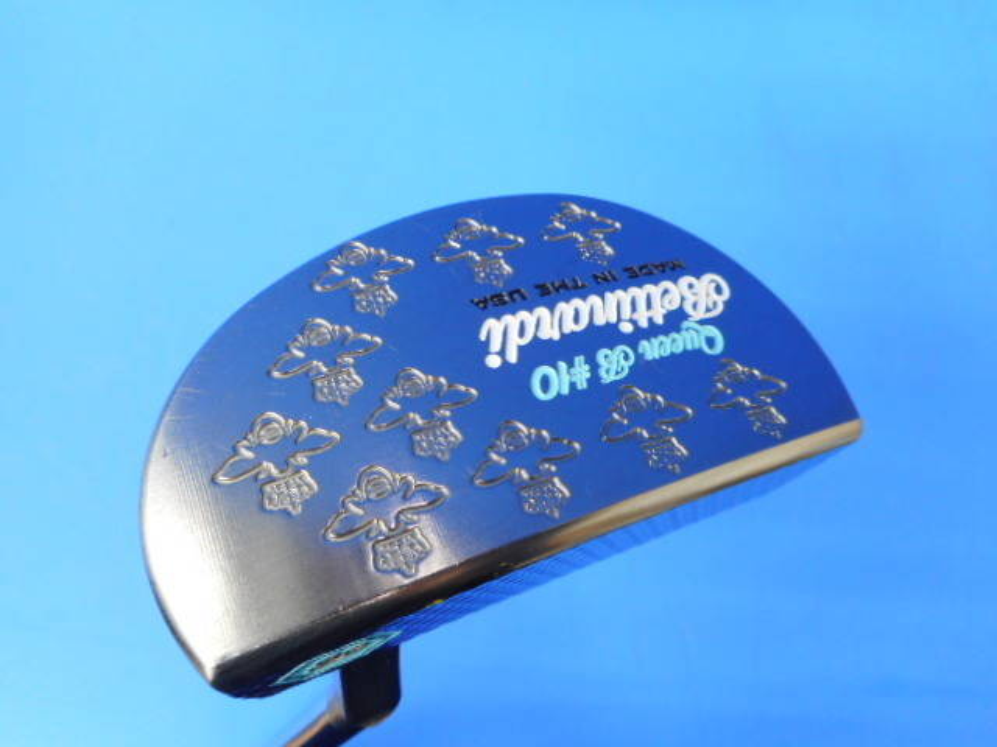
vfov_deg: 54.9
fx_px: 720
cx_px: 498
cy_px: 374
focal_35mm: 25
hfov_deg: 69.4
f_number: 3.7
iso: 180
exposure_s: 1/30
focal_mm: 4.5
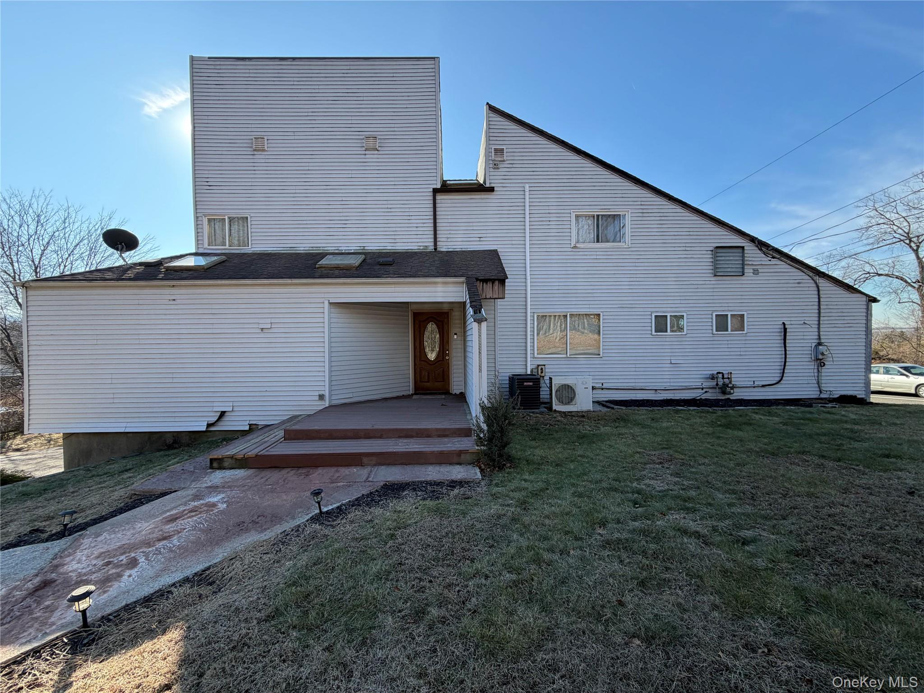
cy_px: 346
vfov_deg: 85.7
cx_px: 462
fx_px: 374
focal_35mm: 14
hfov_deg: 102.1
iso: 50
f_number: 2.2
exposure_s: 1/502
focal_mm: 2.22
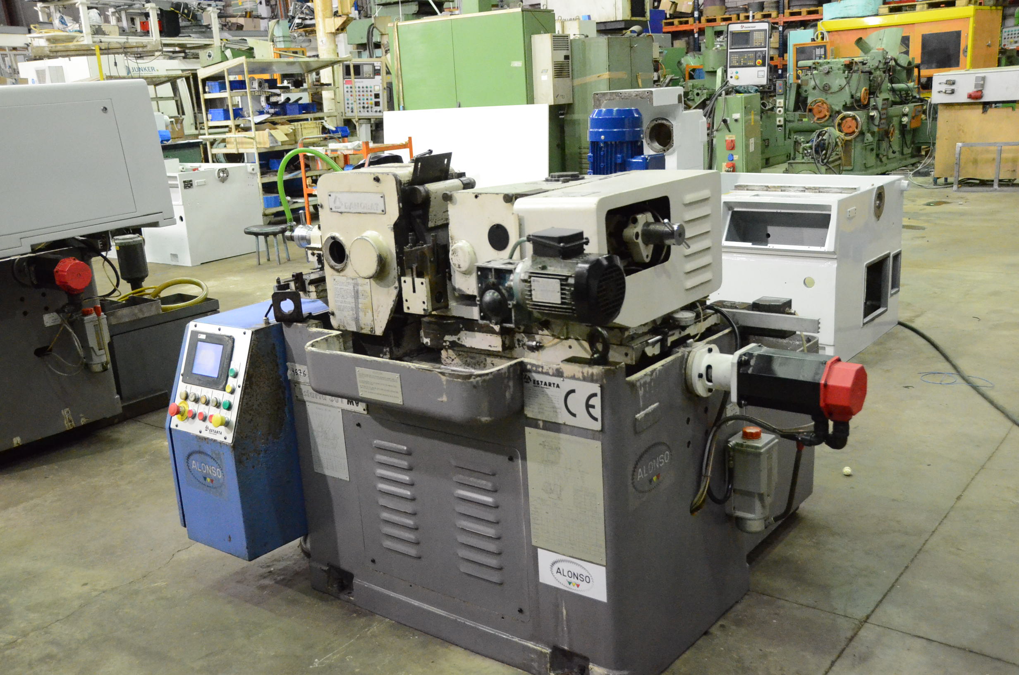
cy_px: 338
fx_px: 1017
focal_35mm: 36
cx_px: 510
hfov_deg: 53.2
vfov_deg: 36.7
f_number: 3.8
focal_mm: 24
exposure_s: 1/200
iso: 6400
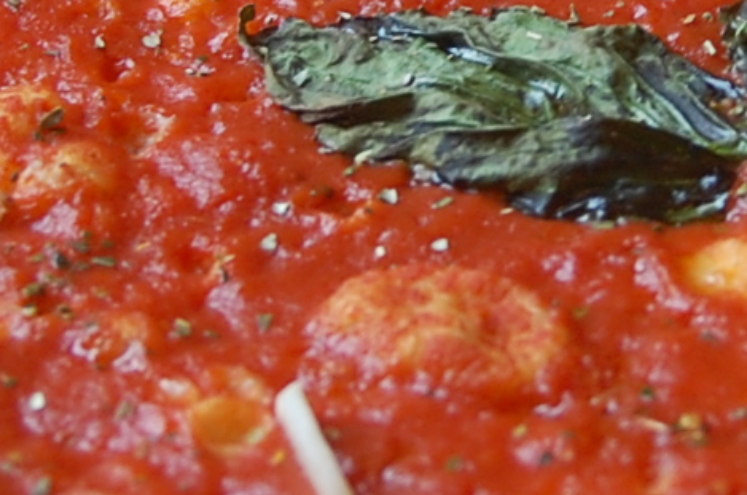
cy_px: -21
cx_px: 548
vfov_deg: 7.9
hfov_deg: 11.9
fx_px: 3584
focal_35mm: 173
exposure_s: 1/30
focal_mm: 24
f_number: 4
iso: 400
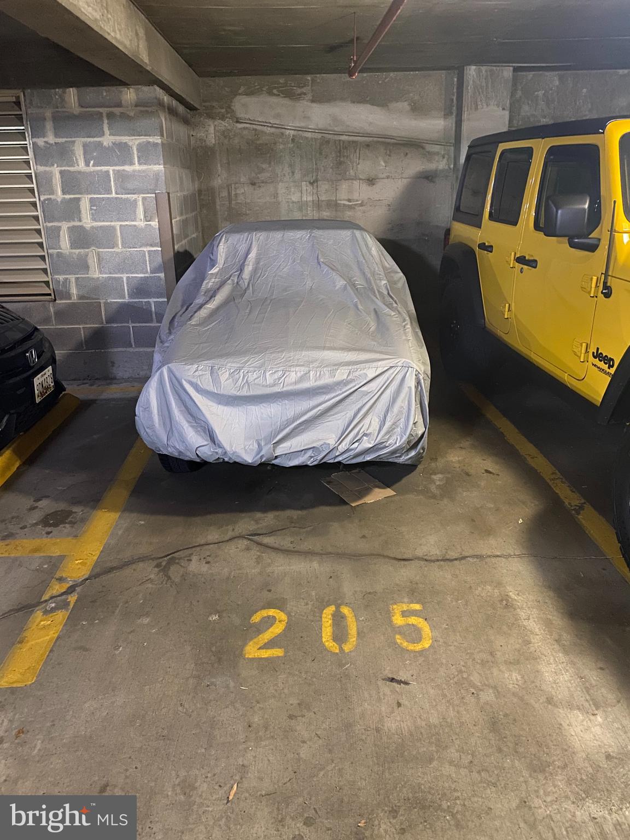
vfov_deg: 67.3
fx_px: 631
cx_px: 315
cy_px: 420
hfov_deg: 53.1
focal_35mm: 26
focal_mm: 4.25
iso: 800
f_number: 1.8
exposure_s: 1/20
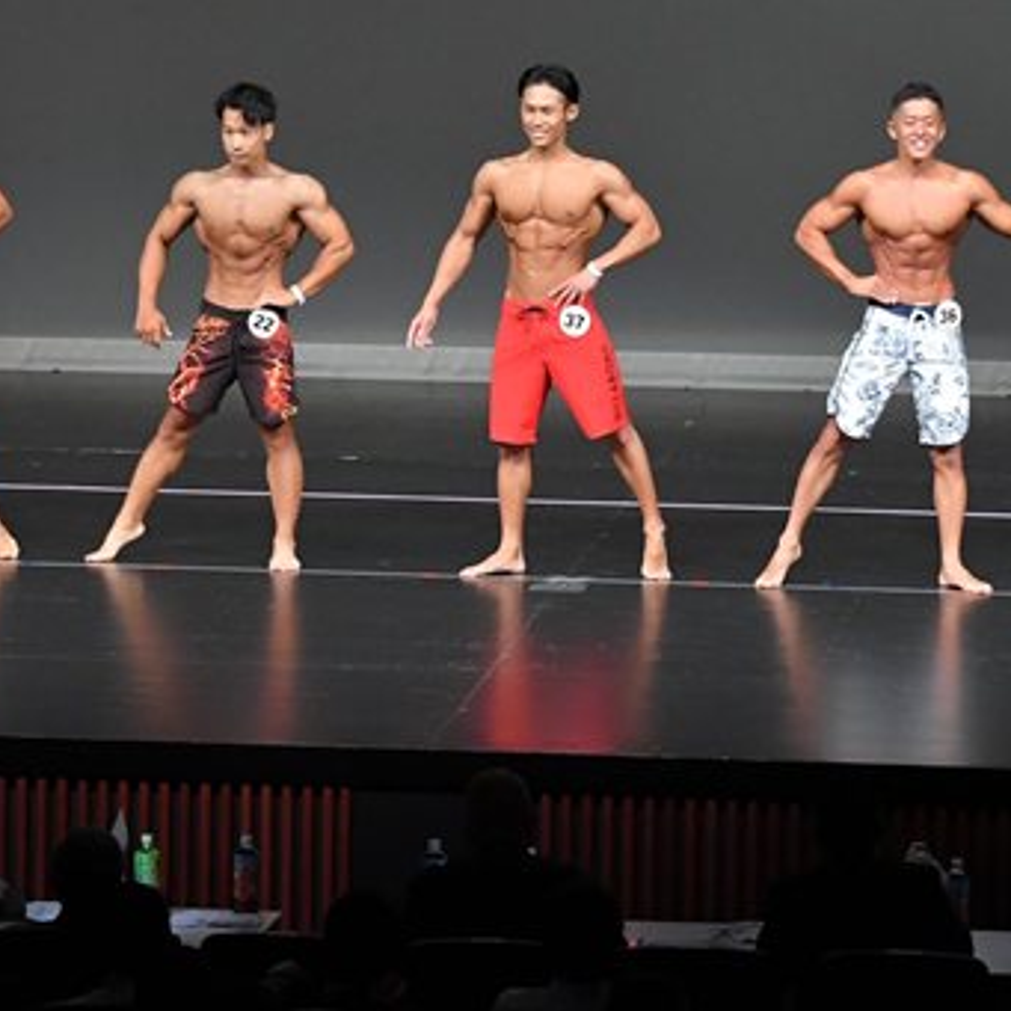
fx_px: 8096
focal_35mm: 245
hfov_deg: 7.1
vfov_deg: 7.1
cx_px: 458
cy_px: 311
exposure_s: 1/400
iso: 4000
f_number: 5.6
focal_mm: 85
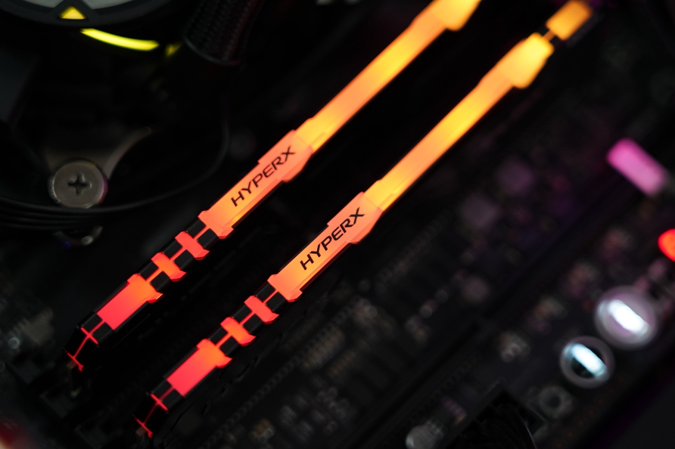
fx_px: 1987
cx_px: 339
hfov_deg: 19.3
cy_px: 224
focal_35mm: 106
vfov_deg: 12.9
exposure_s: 1/100
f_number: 4
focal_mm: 105
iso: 1000
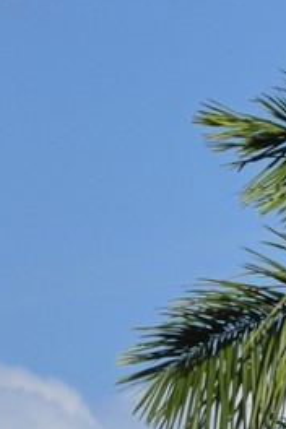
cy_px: 306
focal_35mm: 1213
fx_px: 14454
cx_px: 825
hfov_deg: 1.1
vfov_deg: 1.7
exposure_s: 1/250
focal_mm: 200
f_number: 16
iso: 200
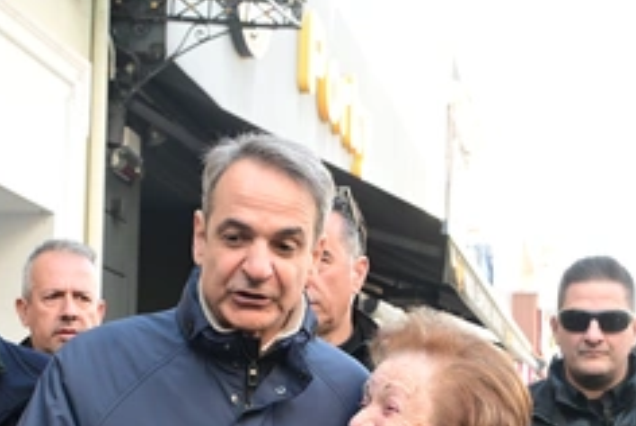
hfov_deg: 26.3
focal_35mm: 77
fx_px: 1362
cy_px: 452
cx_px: 364
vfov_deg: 17.3
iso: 1250
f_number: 5
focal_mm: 28
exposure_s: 1/400
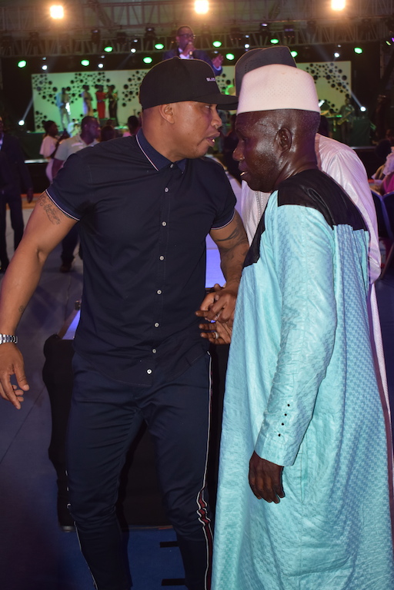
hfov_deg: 25.8
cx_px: 197
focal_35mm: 52
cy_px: 295
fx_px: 862
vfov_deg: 37.9
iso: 400
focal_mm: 35
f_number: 5.6
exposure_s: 1/80
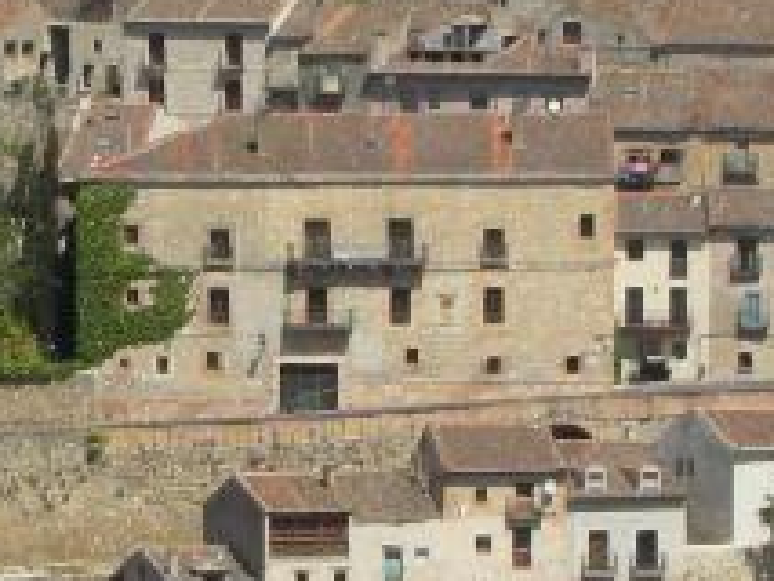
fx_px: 10470
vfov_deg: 3.2
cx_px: -218
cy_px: 169
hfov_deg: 4.2
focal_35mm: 468
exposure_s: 1/361
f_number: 5.4
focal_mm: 17.4
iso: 50
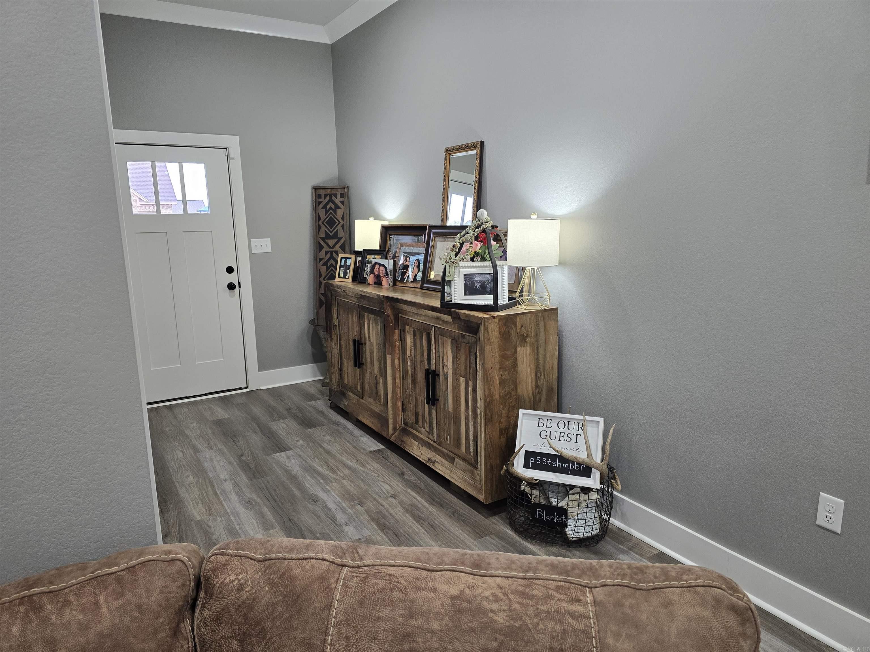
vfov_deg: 58.9
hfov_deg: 73.9
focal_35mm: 23
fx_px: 578
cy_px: 326
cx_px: 435
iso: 200
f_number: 1.7
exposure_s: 1/120
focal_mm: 6.3
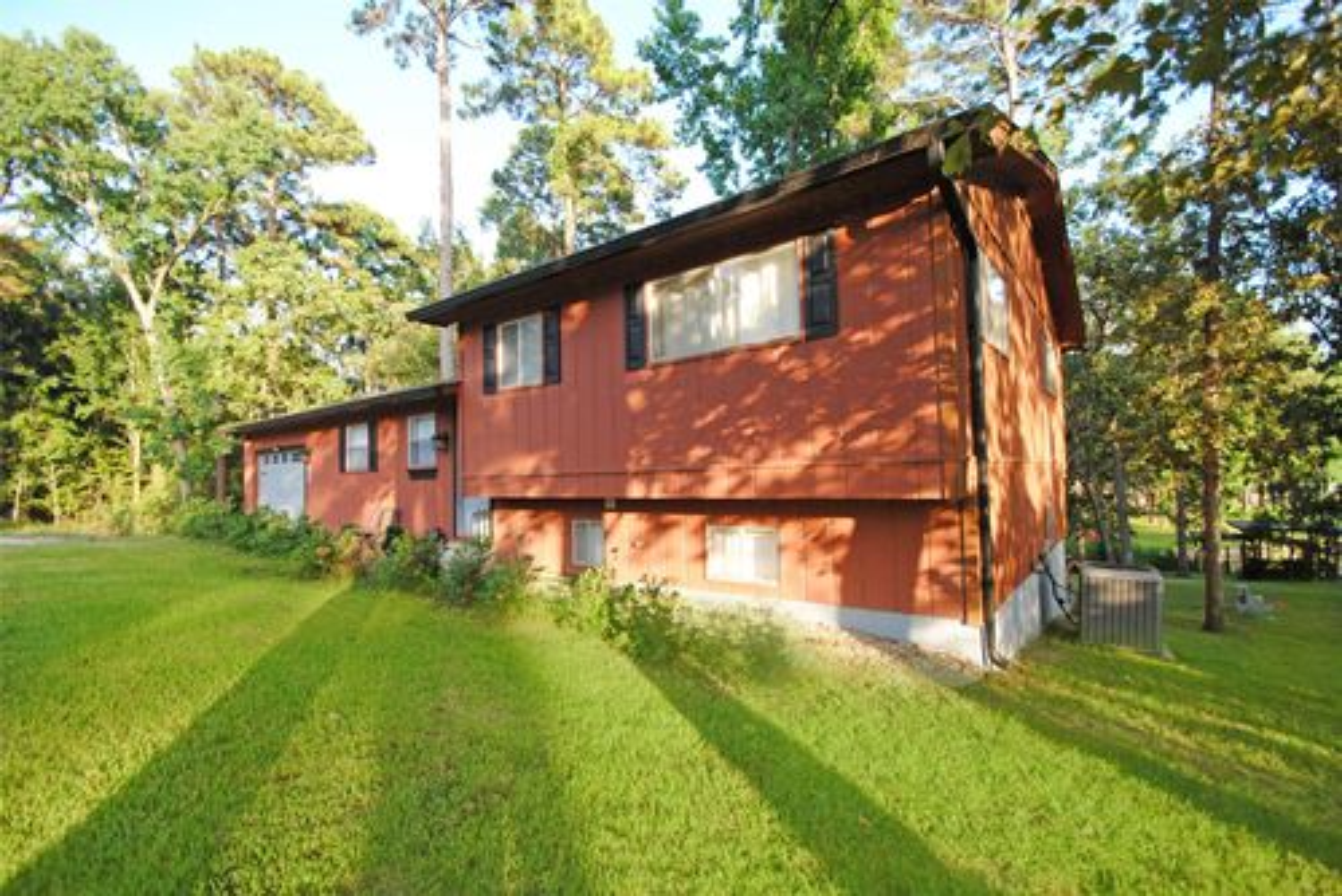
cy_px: 448
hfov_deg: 100.4
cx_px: 671
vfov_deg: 77.4
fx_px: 559
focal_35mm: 15
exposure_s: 1/80
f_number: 4
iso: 100
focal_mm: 10
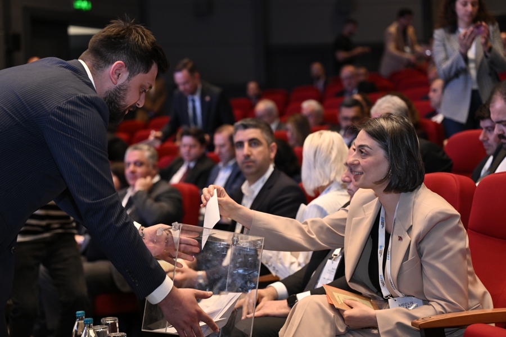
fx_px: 984
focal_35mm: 70
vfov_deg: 19.5
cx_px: 253
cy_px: 168
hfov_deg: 28.8
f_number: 3.2
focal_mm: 70
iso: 1600
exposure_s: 1/125
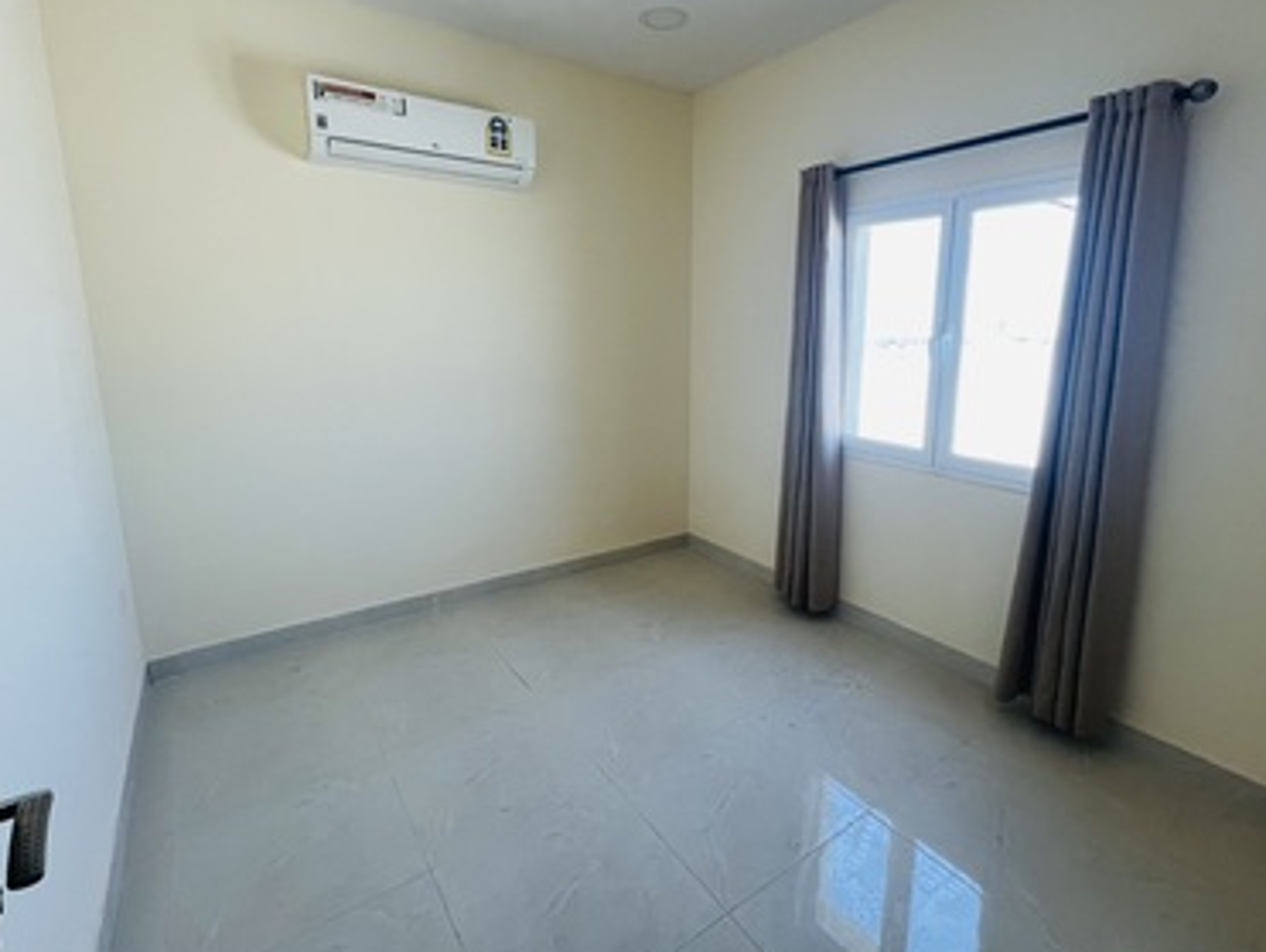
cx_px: 671
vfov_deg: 78.1
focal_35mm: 16
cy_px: 438
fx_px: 586
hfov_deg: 94.3
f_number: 1.8
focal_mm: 1.57
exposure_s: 1/99
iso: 125
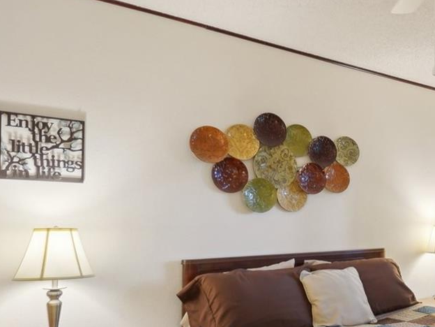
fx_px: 465
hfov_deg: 40.7
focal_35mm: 37
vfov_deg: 38.0
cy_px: 232
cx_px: 475
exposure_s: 1/8
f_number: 8
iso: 400
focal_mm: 10
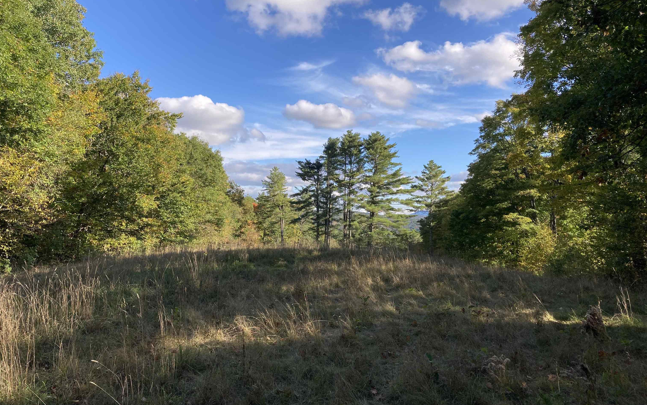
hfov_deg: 62.9
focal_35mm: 30
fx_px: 529
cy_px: 196
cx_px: 325
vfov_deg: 41.8
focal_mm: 3.99
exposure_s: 1/1066
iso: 20
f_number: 1.8
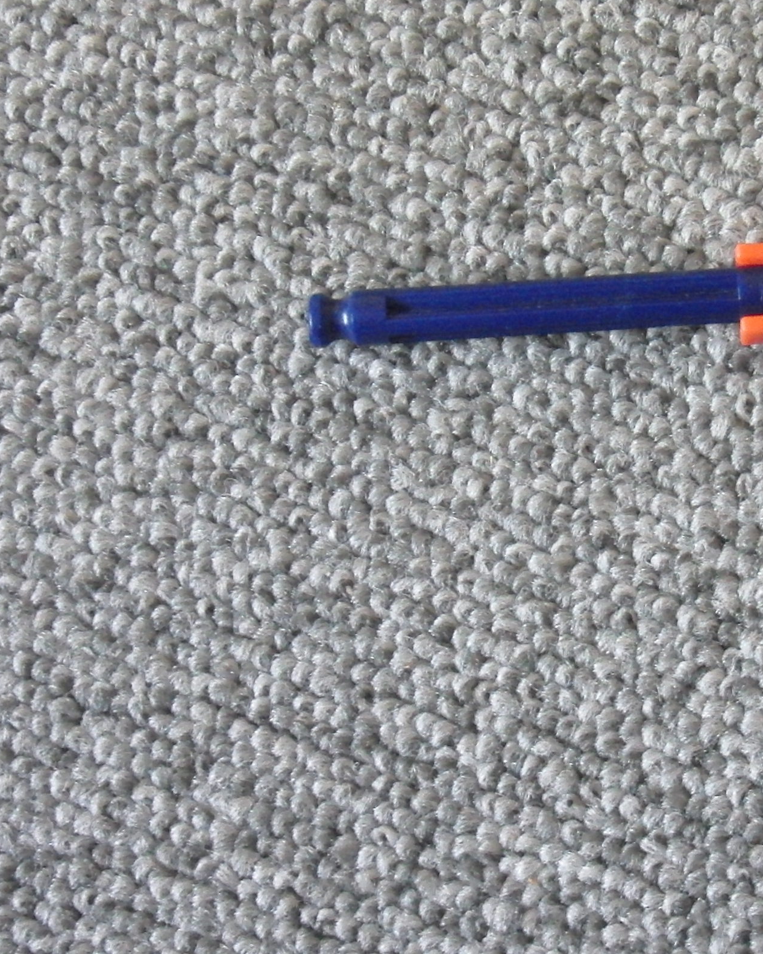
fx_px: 2287
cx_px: 663
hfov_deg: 18.7
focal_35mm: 81
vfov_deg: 23.6
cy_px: 428
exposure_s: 1/40
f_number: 3.9
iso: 400
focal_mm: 6.66
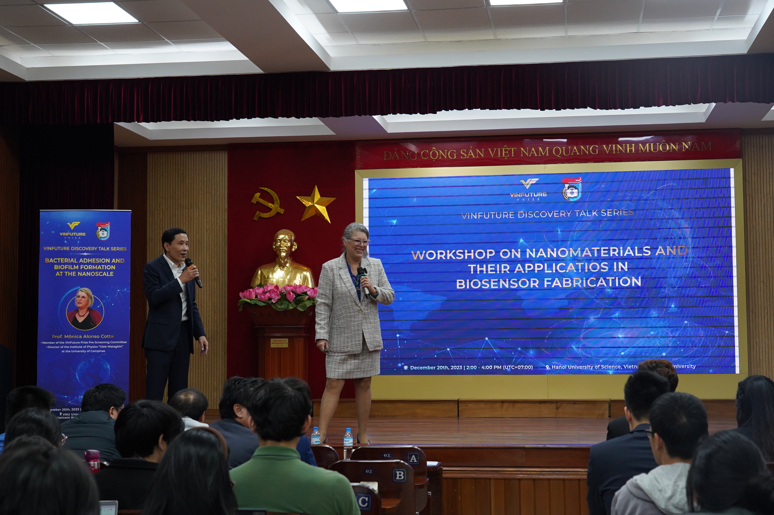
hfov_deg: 38.2
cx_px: 387
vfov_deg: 25.9
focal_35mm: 52
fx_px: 1117
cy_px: 258
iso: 2500
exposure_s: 1/125
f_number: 5.6
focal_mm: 52
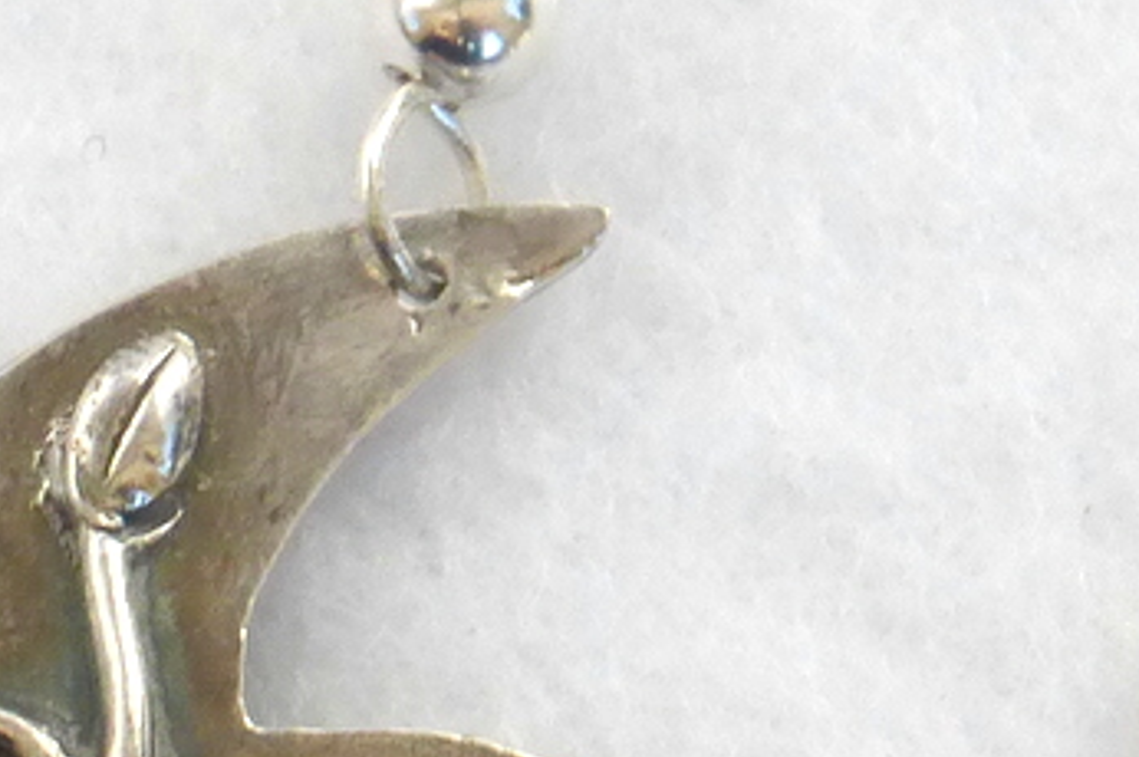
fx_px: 5753
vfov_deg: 7.4
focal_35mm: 182
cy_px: 981
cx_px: 800
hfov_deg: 11.3
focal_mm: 9.7
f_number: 4.6
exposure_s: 1/160
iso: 100
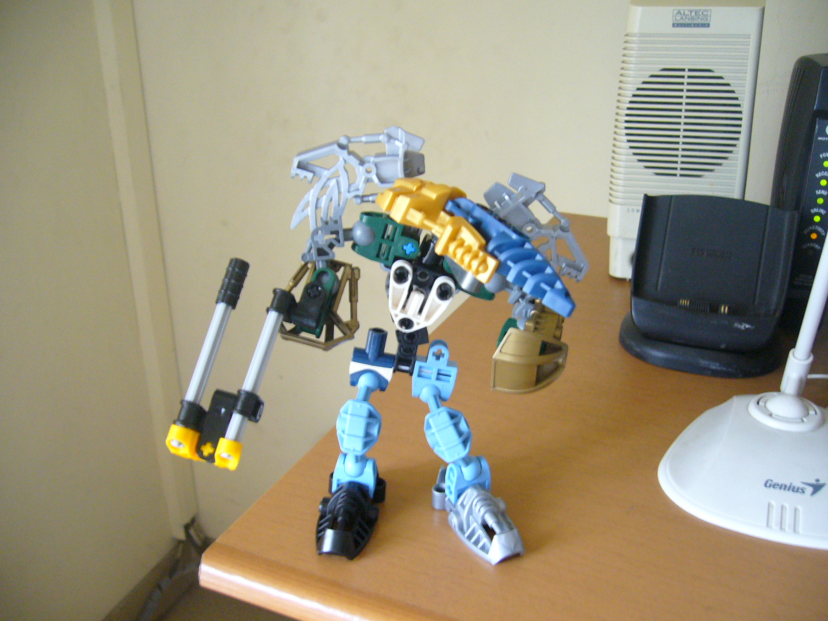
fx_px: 837
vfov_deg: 40.7
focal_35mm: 35
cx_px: 414
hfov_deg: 52.6
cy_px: 310
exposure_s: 1/8
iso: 200
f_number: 2.8
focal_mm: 5.8
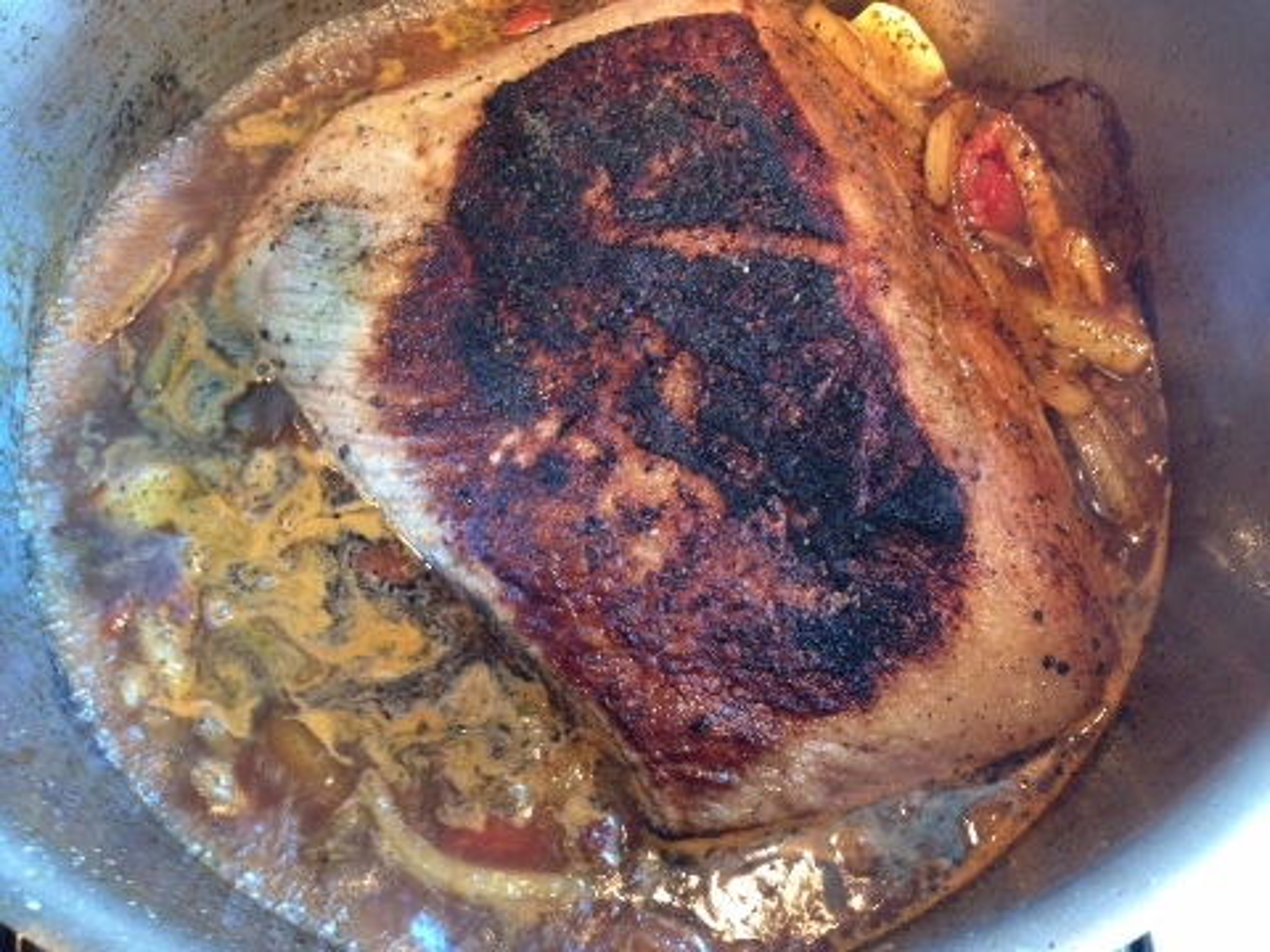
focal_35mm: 33
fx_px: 1211
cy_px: 476
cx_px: 635
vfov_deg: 42.9
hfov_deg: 55.4
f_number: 2.4
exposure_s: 1/20
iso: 320
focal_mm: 4.12
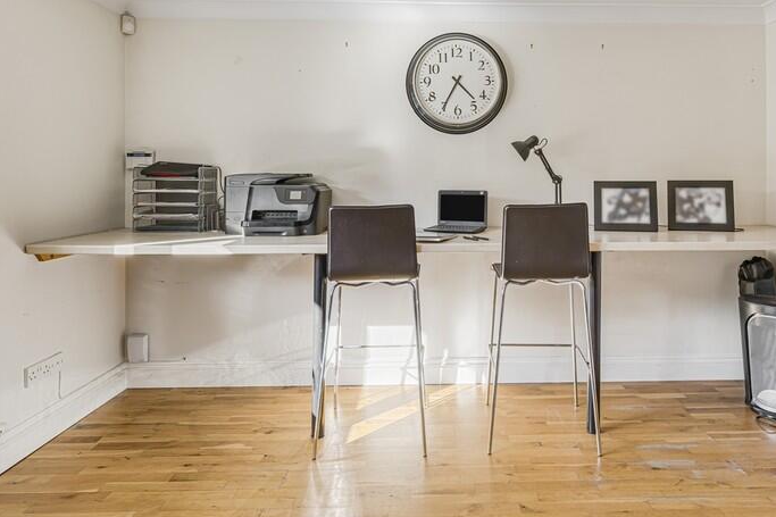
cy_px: 186
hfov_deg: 71.6
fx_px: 533
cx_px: 452
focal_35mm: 25
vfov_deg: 51.1
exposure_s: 1/8
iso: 200
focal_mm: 16.5
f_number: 8
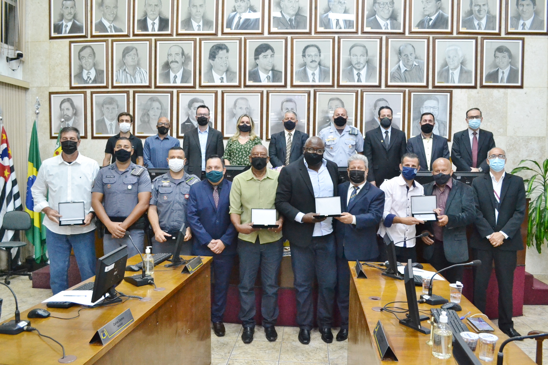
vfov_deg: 43.6
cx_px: 274
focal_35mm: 30
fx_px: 457
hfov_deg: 61.9
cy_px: 182
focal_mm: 20
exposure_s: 1/100
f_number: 5
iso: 3200
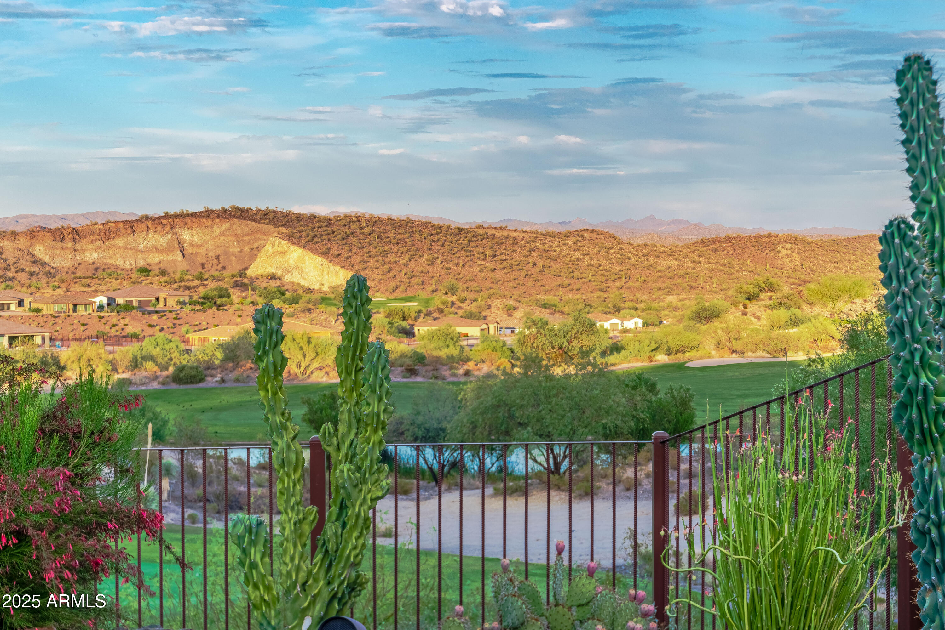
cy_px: 315
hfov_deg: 31.4
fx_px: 1680
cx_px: 472
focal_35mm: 64
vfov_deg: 21.3
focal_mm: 43
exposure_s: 1/800
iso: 160
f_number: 11
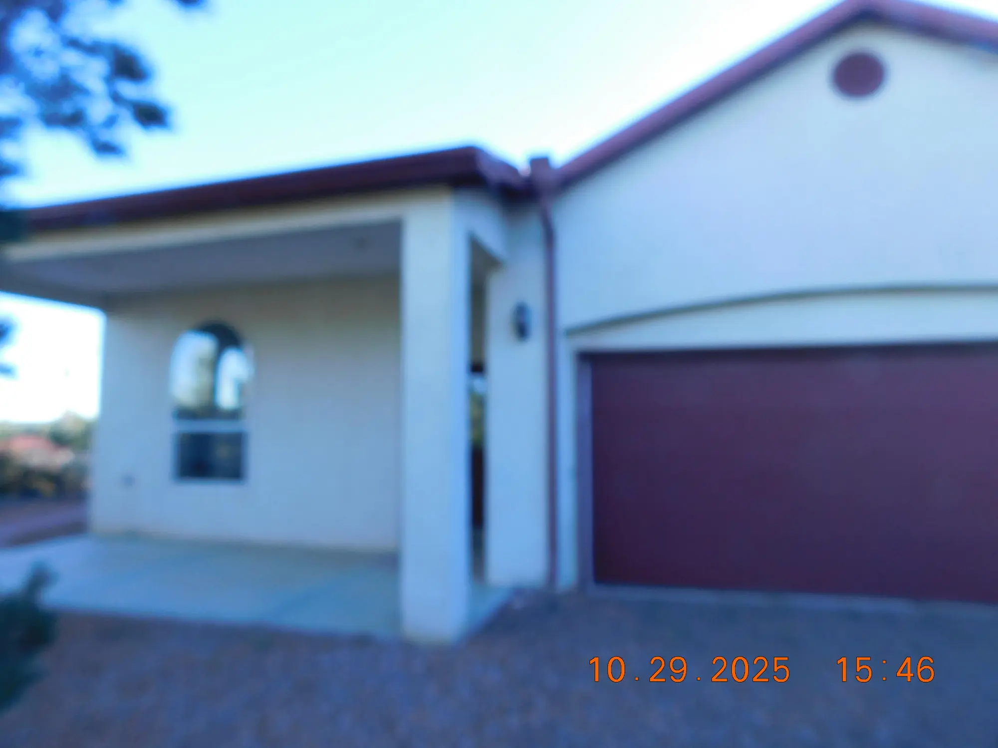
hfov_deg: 73.9
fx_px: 663
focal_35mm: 23
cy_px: 374
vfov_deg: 58.9
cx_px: 499
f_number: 3
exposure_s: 1/200
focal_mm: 4
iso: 125
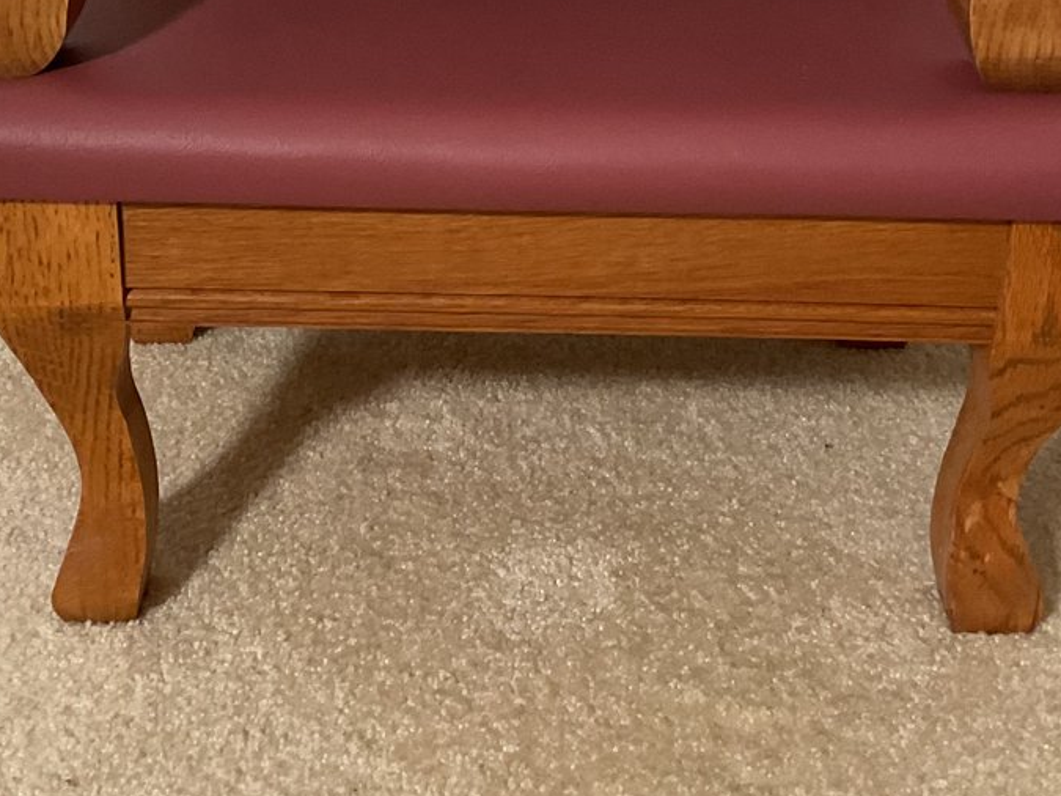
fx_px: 1992
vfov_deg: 21.9
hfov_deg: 29.8
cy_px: 48
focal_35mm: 65
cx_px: 502
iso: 160
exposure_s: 1/60
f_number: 1.8
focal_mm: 3
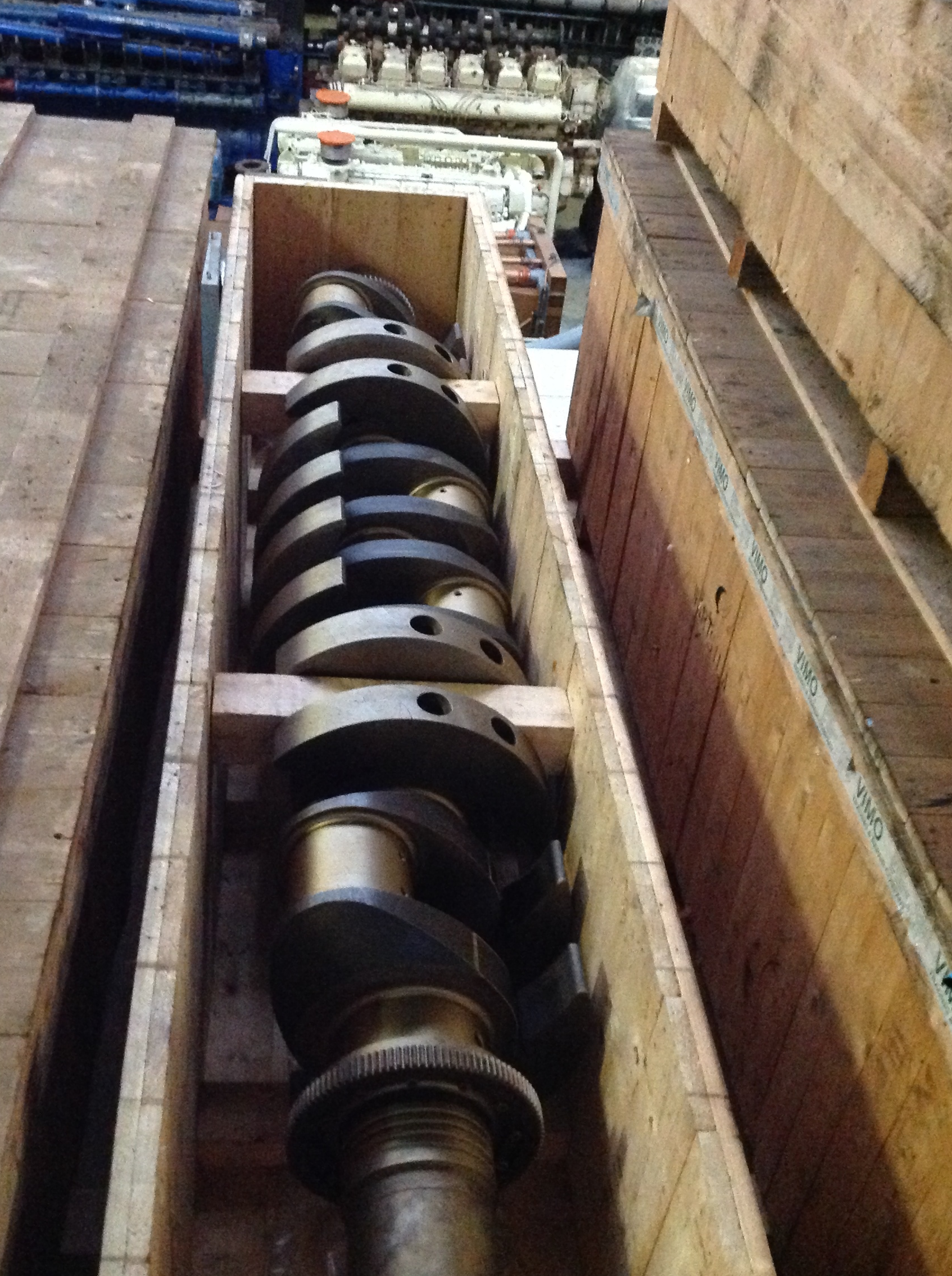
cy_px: 694
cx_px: 475
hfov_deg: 35.9
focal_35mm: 40
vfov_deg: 46.8
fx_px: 1471
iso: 800
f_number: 2.4
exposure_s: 1/17
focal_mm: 4.28
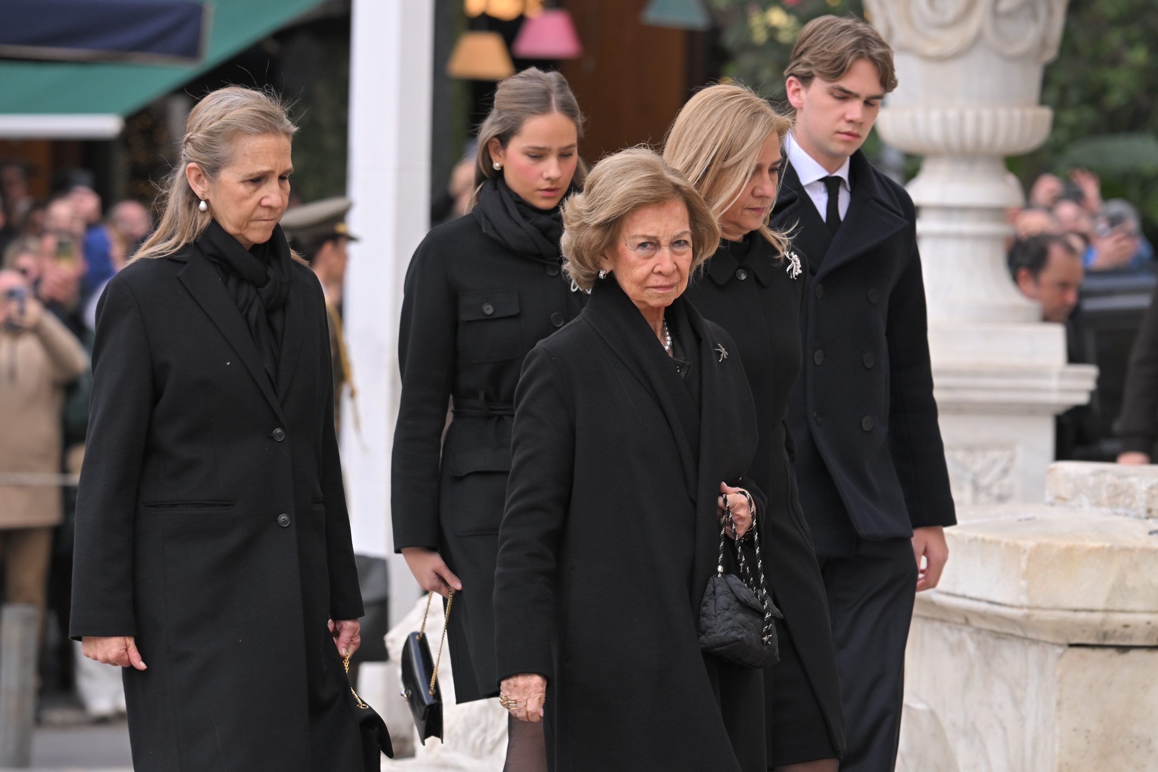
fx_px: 10293
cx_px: 579
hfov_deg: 6.4
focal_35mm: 320
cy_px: 386
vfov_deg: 4.3
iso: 1250
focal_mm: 320
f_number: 7.1
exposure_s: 1/640
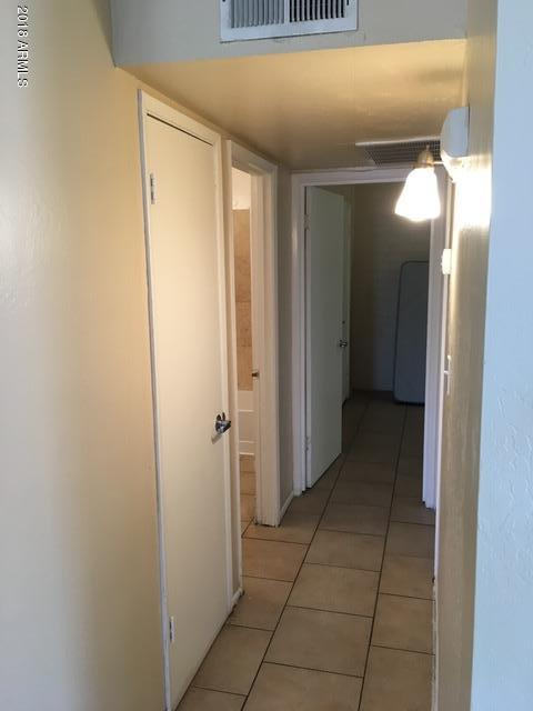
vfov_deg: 61.7
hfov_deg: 48.2
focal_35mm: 29
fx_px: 595
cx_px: 266
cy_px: 356
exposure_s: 1/30
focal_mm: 4.15
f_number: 2.2
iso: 64
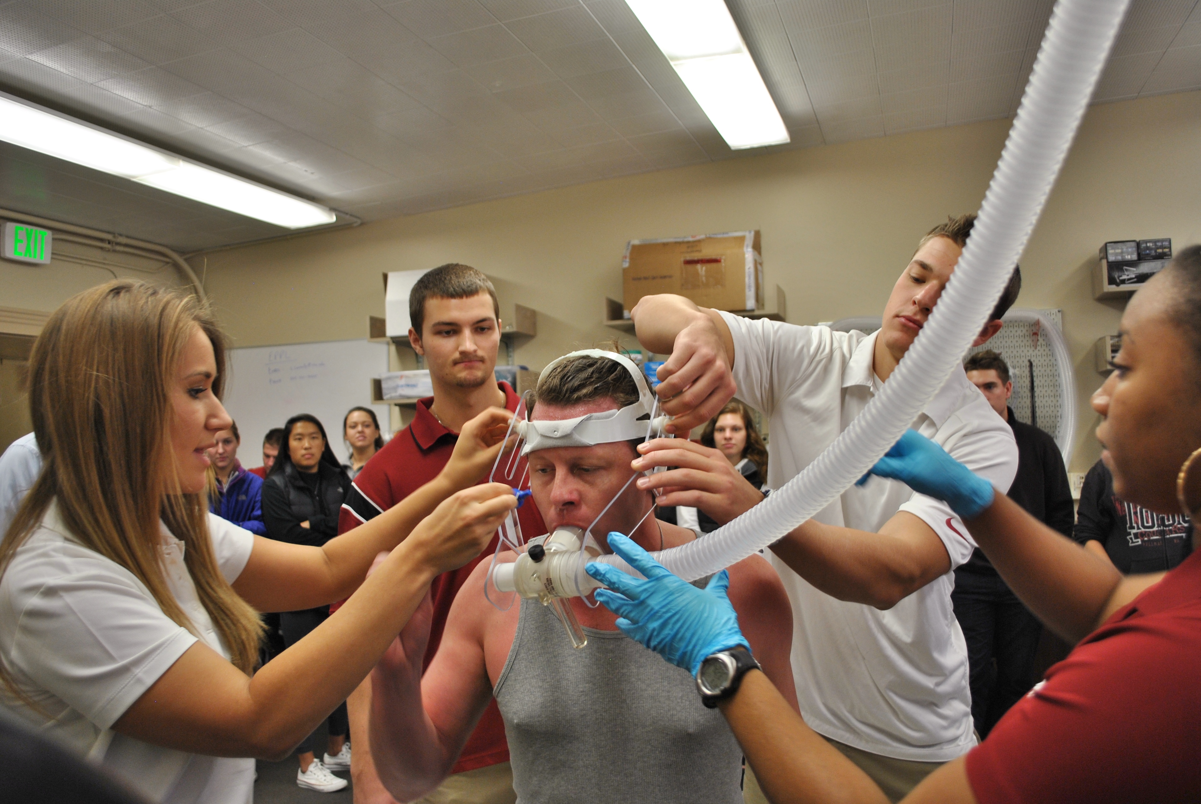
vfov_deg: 43.7
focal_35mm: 30
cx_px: 600
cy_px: 402
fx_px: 1002
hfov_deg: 61.9
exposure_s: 1/50
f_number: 3.8
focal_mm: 20
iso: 200
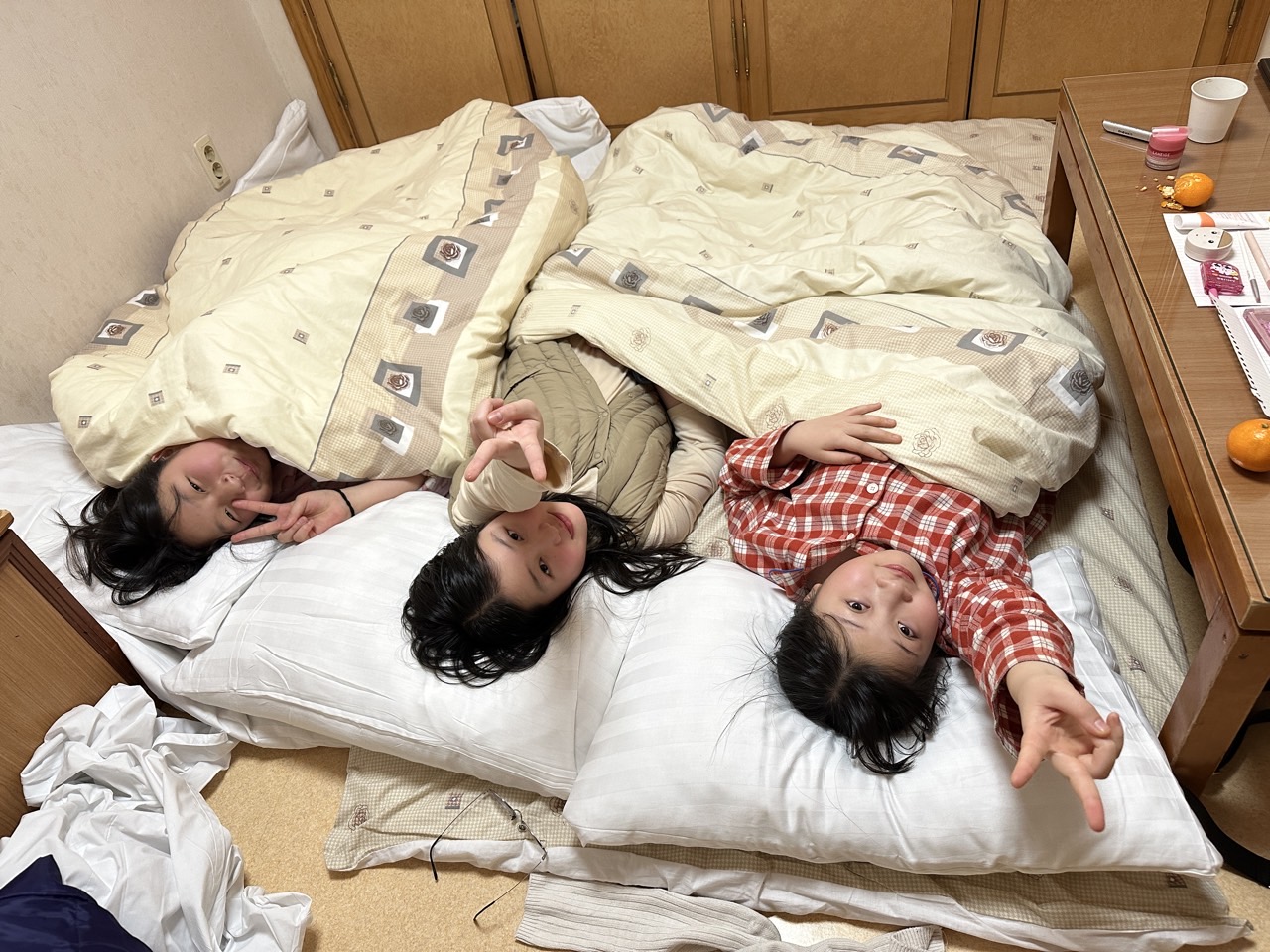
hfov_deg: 71.6
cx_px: 635
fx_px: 881
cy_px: 476
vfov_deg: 56.8
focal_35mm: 24
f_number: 1.78
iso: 200
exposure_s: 1/120
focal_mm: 6.86
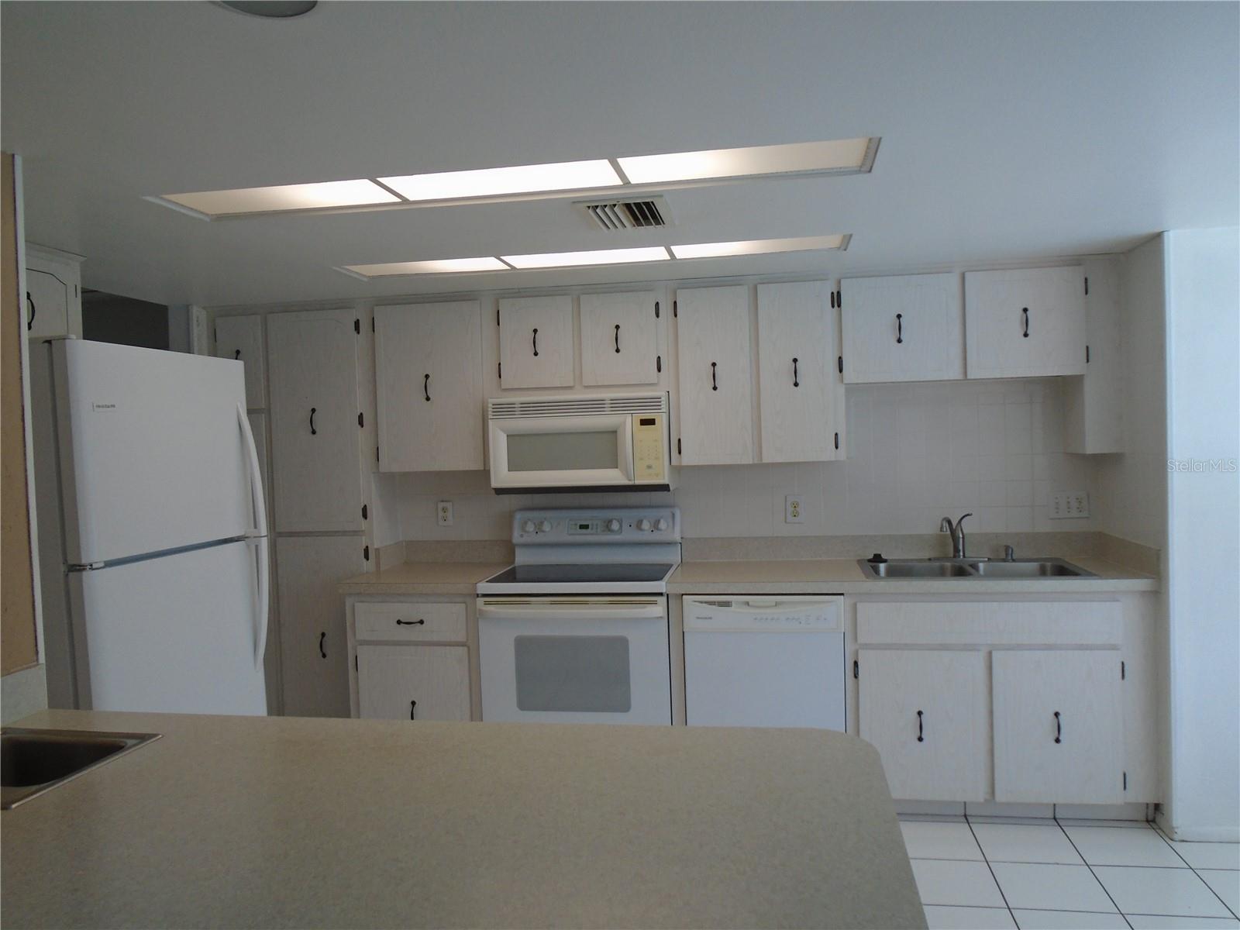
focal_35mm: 26
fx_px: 931
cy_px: 465
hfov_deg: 67.3
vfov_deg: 53.1
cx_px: 620
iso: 100
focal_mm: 4.6
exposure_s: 1/80
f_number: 3.2
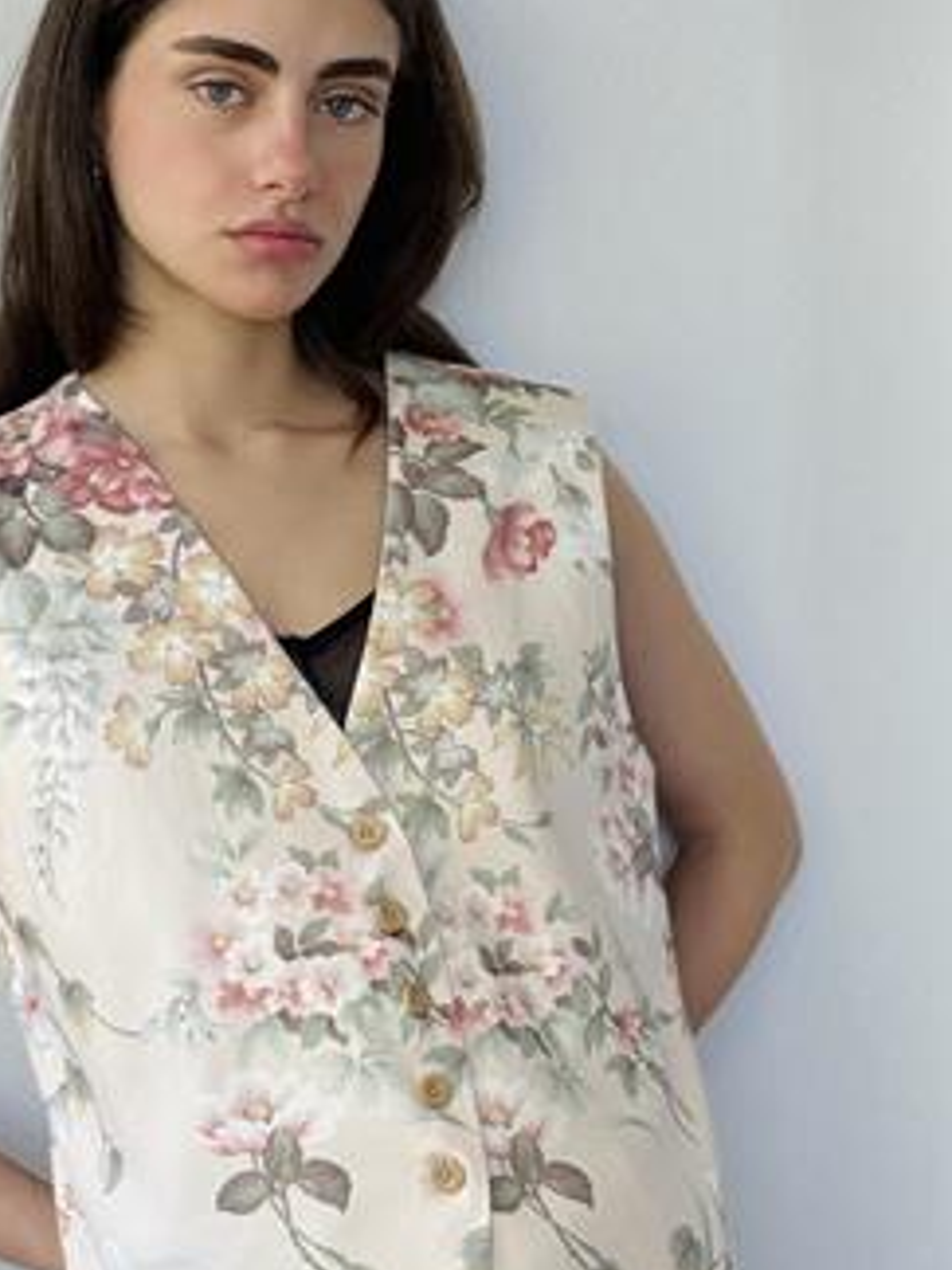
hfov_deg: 18.6
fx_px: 2897
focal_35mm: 79
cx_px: 306
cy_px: 660
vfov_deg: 24.7
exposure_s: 1/209
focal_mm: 6.76
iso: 64
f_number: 1.78
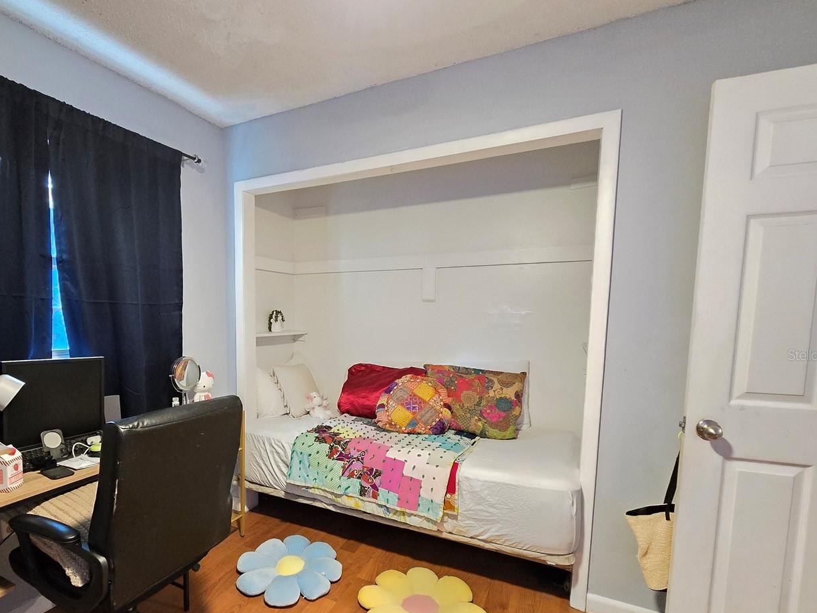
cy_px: 355
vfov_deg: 74.2
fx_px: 401
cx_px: 317
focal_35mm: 17
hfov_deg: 89.6
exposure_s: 1/24
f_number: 2.2
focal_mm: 2.2
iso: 1250
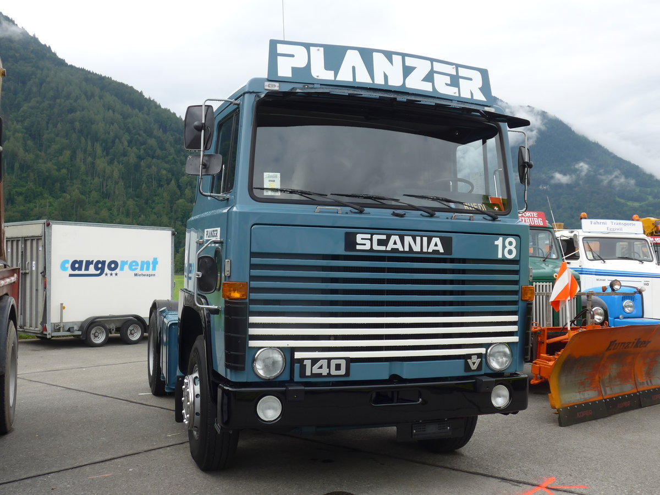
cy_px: 248
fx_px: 686
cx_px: 330
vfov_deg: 39.7
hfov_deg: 51.4
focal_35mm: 36
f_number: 2.8
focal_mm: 7.5
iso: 80
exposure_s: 1/500
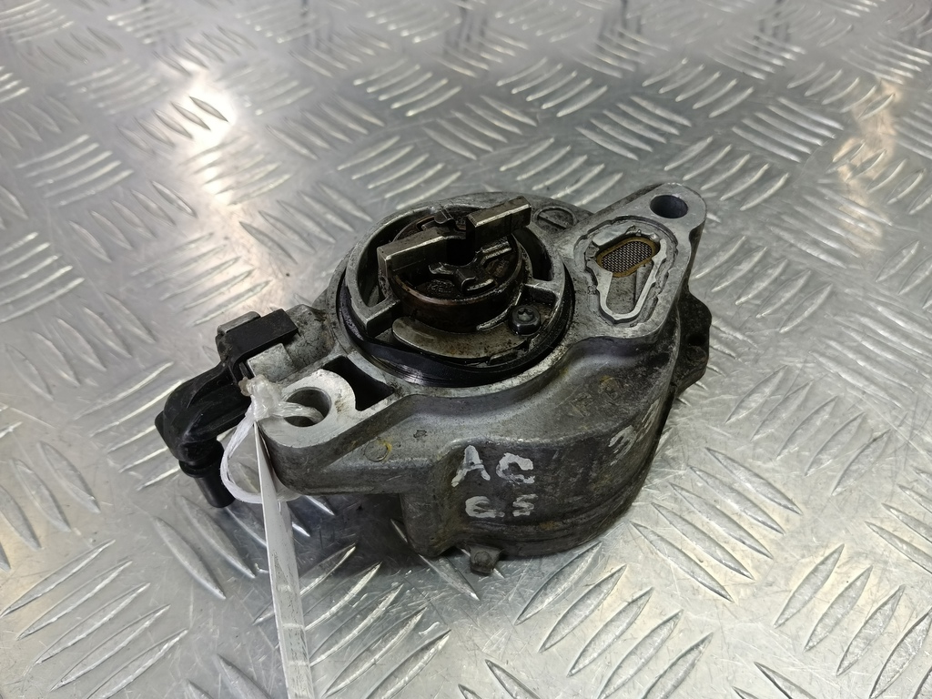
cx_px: 466
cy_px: 350
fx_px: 619
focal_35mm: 23
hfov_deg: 73.9
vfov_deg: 58.9
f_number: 1.6
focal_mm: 4.11
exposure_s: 1/50
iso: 130
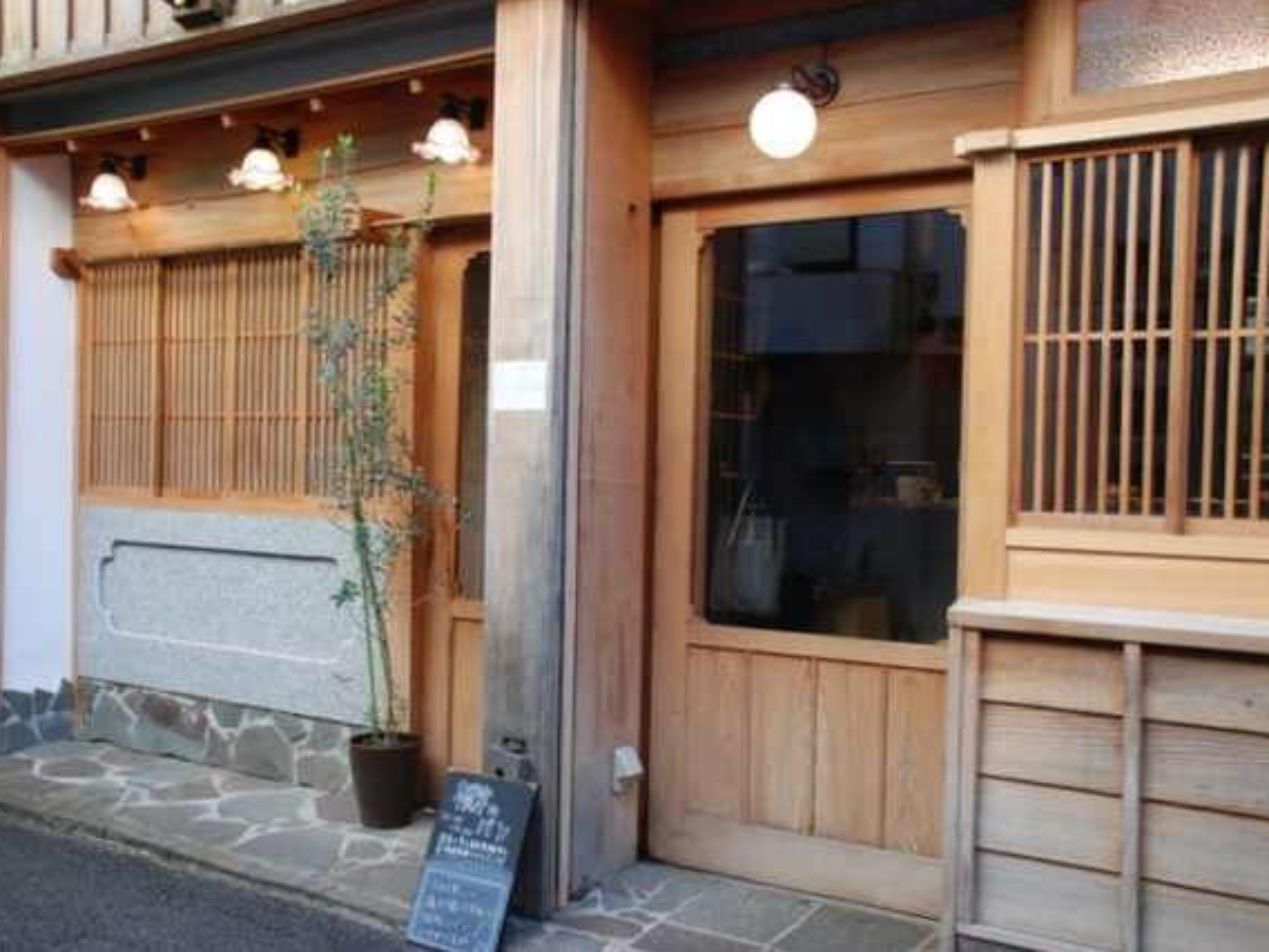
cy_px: 476
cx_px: 613
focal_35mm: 39
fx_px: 1430
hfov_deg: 47.8
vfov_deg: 36.8
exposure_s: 1/160
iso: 800
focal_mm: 24
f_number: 6.3
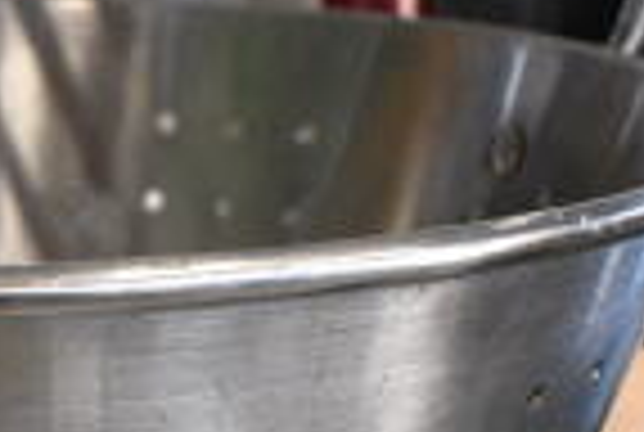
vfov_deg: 11.9
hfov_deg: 16.8
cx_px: -189
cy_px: 414
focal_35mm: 115
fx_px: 2061
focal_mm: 18
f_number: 3.5
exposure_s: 1/125
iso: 2000
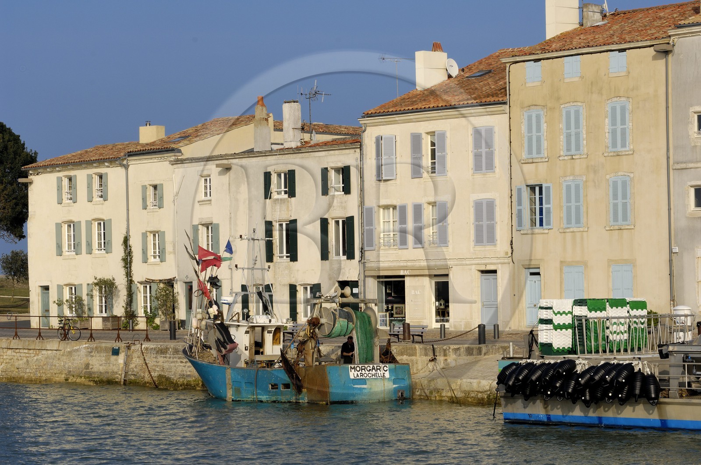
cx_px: 350
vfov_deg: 13.0
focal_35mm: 105
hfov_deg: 19.5
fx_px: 2042
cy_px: 232
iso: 100
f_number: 11
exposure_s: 1/160
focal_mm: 70
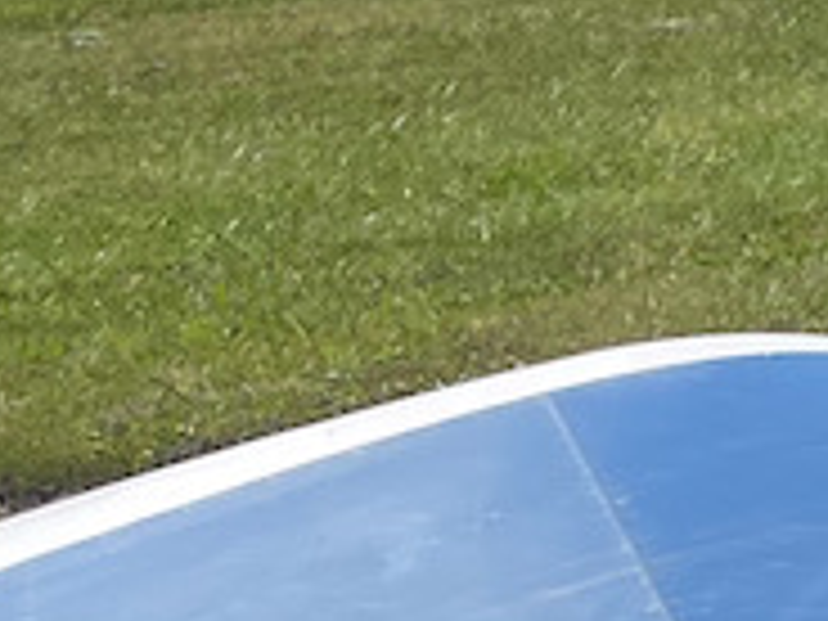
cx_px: 2313
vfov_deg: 7.9
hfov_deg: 9.2
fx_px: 4329
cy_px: -472
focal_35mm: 181
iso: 50
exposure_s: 1/3049
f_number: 1.6
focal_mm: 5.1
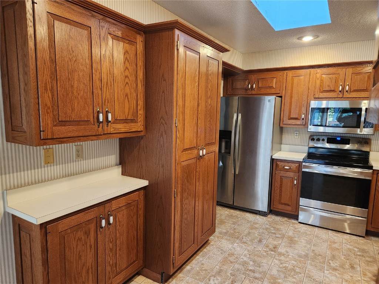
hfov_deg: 73.9
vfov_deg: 58.9
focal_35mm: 23
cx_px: 190
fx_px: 252
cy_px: 142
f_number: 1.8
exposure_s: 1/120
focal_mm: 5.4
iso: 640
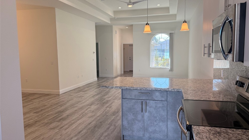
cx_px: 128
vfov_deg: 42.9
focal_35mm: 27
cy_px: 68
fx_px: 178
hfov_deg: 69.8
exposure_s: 1/246
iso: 100
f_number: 1.78
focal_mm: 6.76
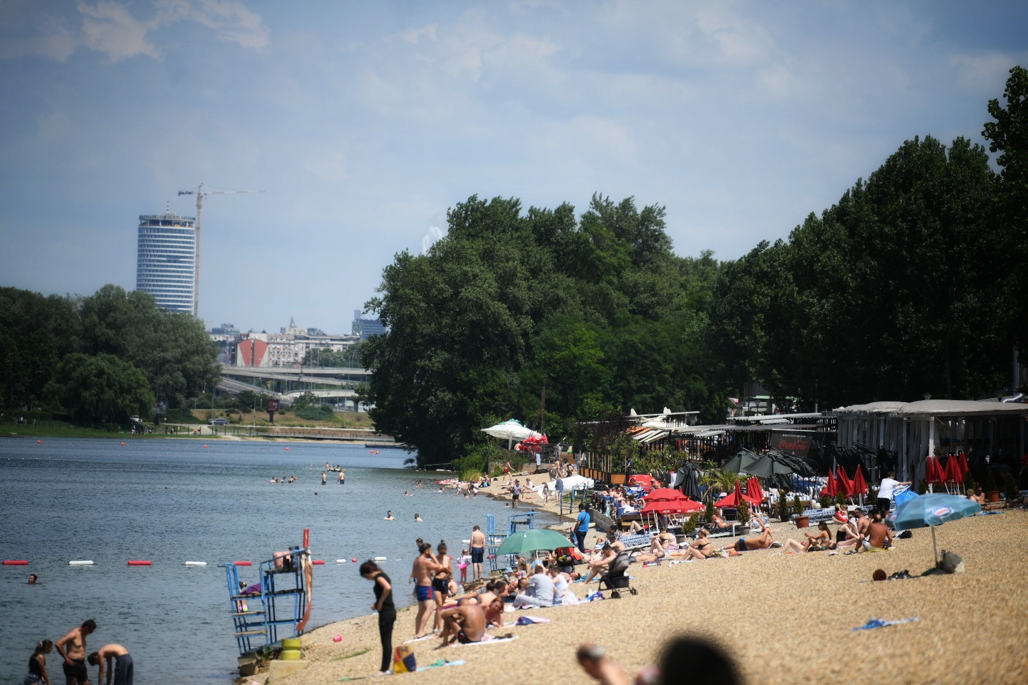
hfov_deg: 10.3
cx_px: 514
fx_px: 5711
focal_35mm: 200
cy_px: 342
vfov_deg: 6.9
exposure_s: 1/8000
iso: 320
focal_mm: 200
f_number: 3.2
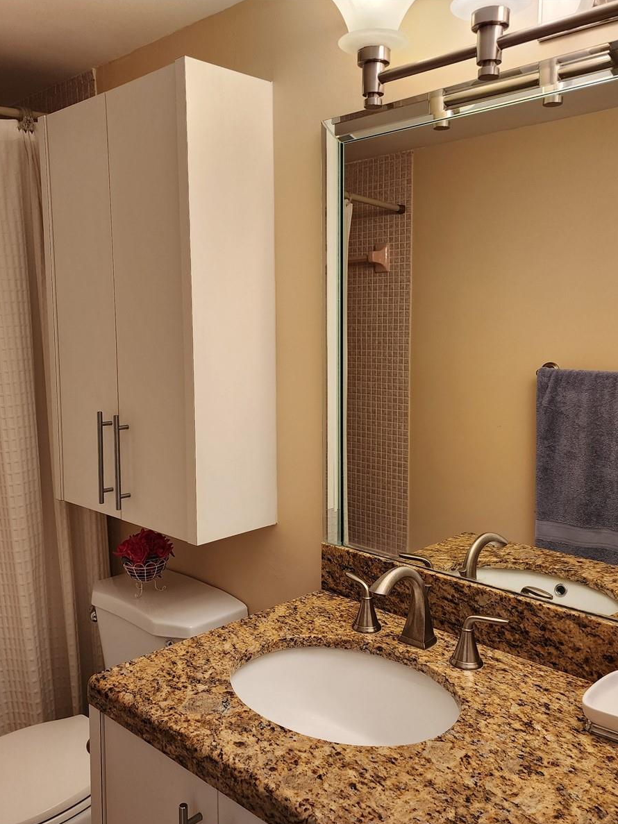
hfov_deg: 45.4
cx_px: 308
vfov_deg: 58.4
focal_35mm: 31
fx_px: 738
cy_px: 414
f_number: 1.8
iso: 125
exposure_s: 1/120
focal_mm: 6.4
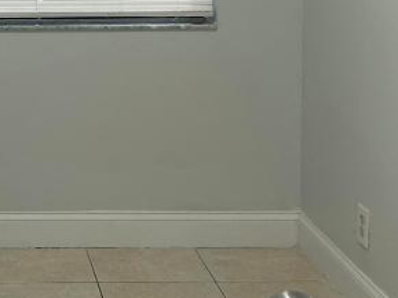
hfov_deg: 20.3
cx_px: -45
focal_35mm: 92
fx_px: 1058
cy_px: -36
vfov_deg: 15.6
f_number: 1.5
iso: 100
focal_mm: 5.7
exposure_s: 1/60
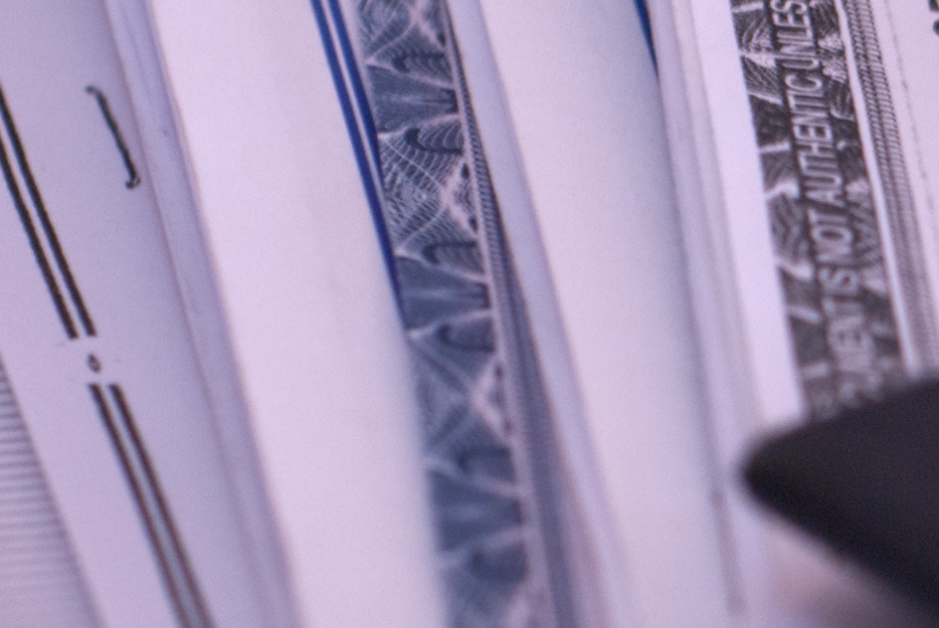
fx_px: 8066
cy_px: 495
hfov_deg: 6.5
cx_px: 1861
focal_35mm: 309
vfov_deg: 4.5
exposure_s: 1/15
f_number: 4
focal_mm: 50
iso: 200
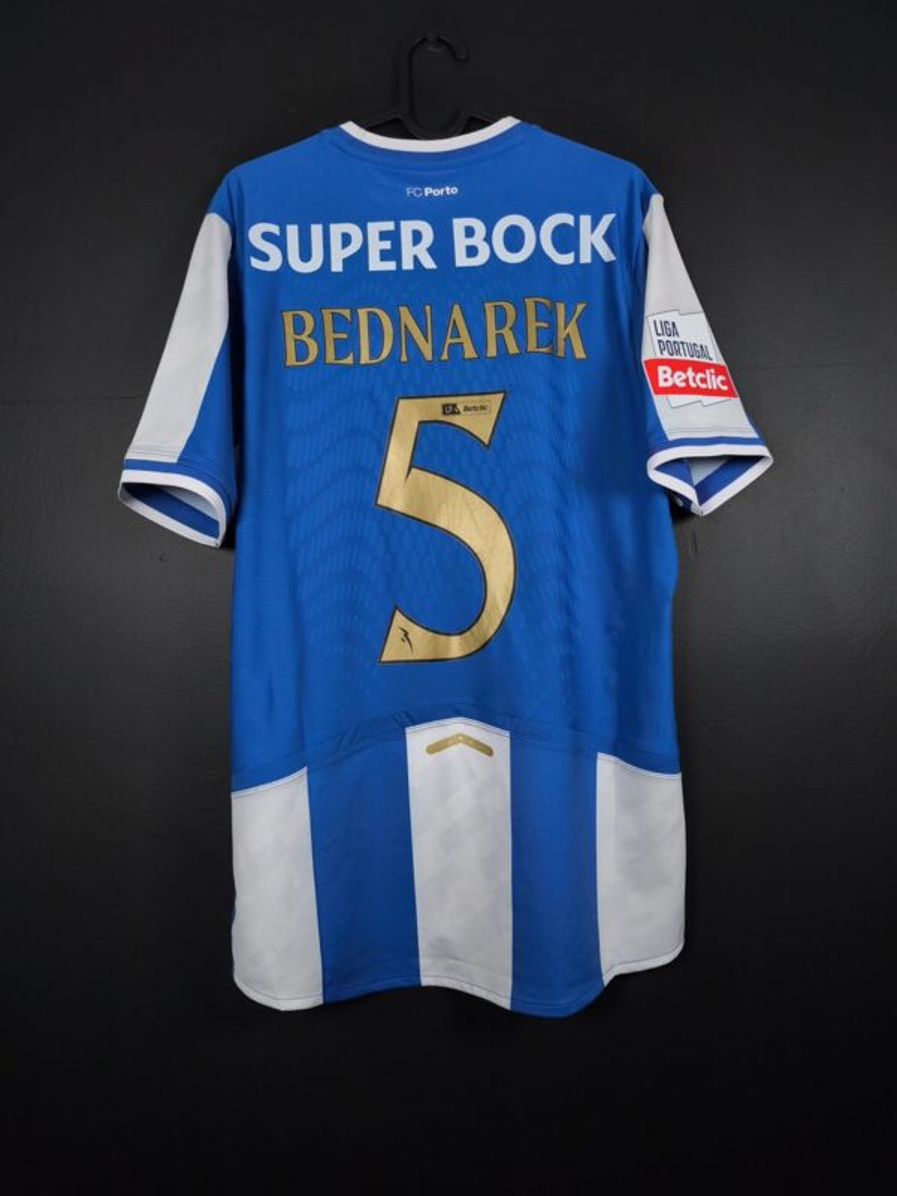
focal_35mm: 23
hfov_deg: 58.9
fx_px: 795
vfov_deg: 73.9
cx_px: 448
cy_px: 598
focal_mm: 6.57
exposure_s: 1/160
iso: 400
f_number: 1.6
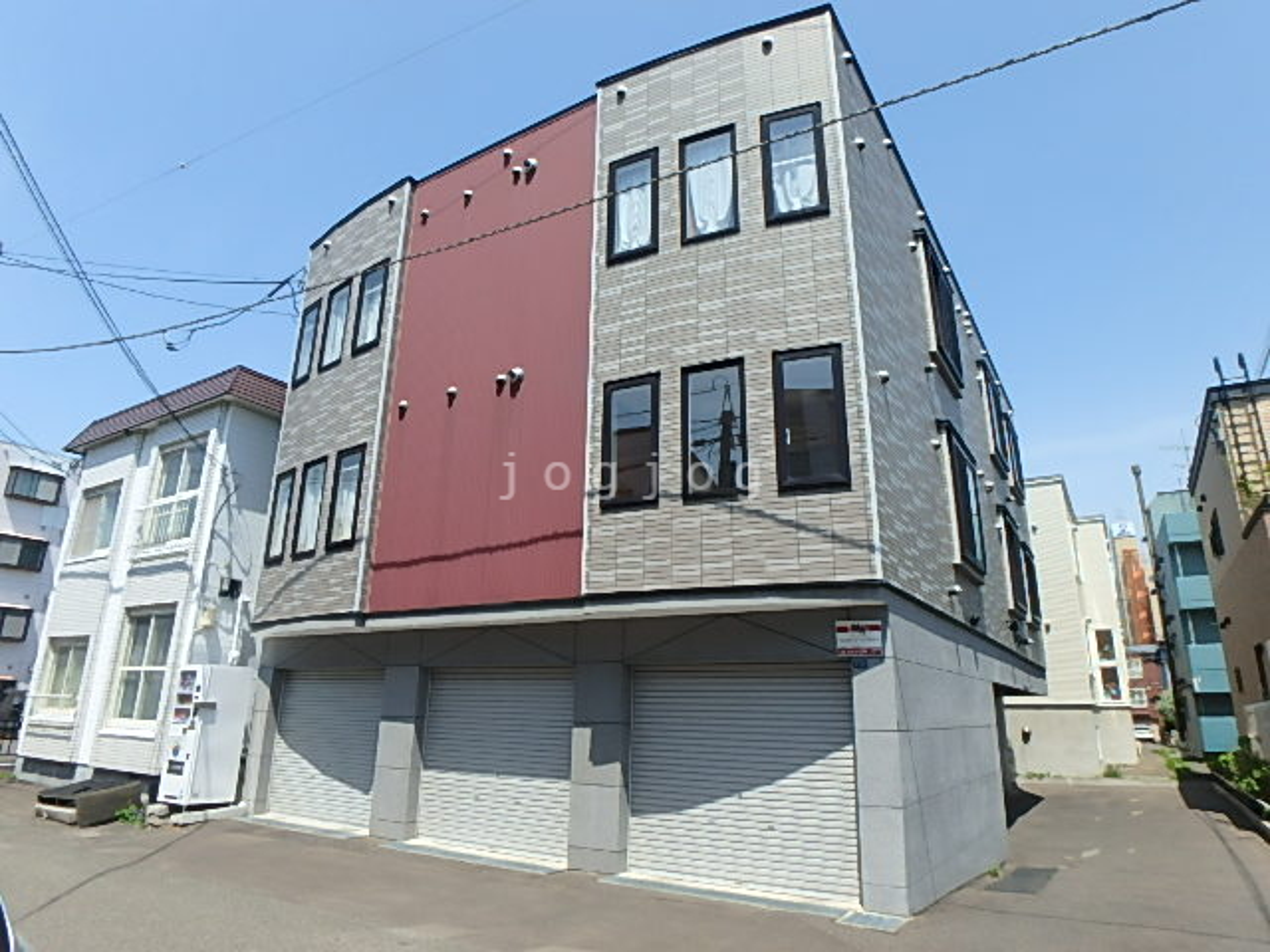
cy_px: 476
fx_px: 770
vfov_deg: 63.4
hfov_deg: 79.0
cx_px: 635
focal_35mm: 21
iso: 125
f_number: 6
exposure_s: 1/400
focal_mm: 3.7
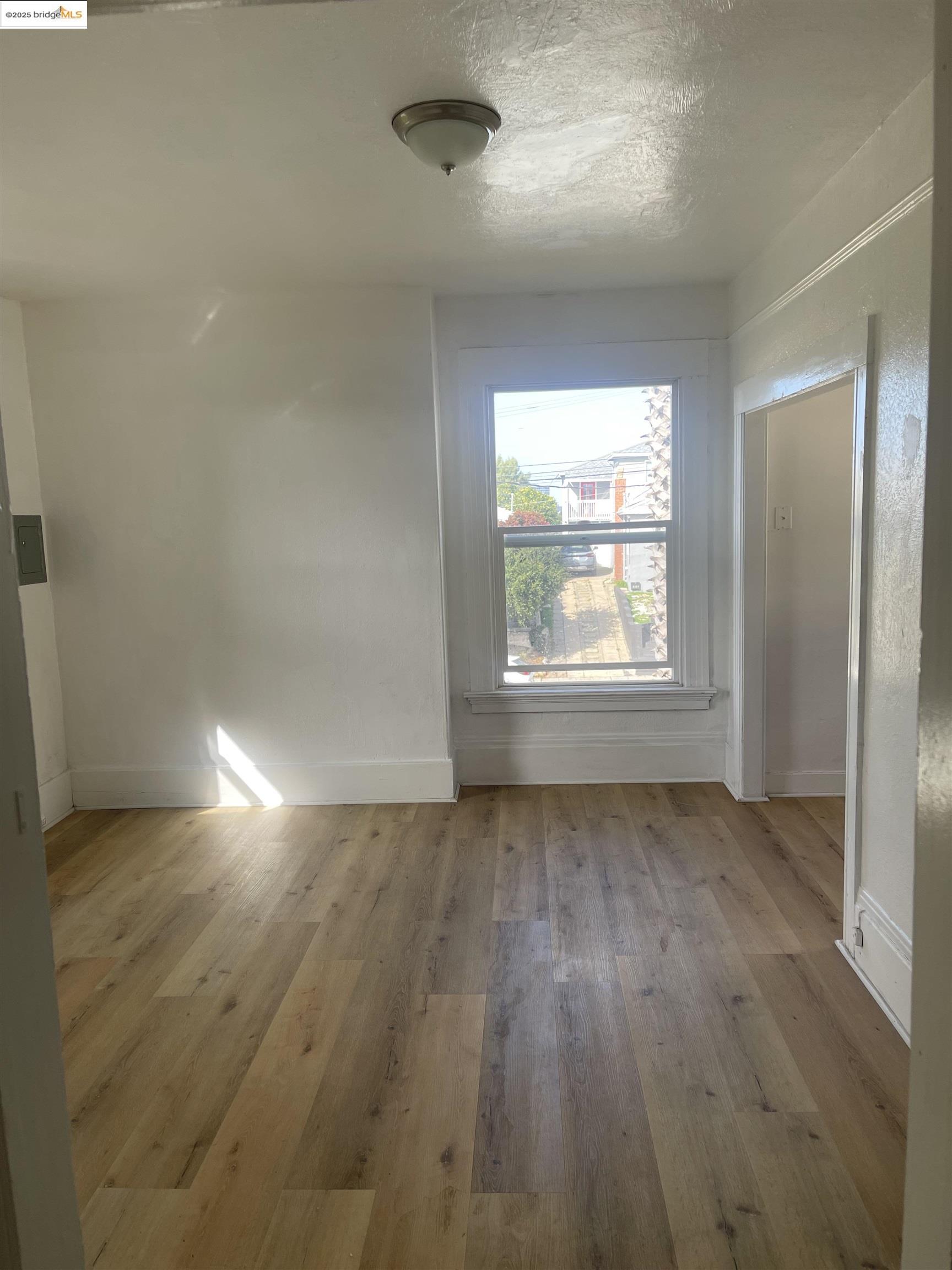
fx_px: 917
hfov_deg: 54.9
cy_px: 635
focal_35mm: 25
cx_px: 476
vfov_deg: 69.4
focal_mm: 5.1
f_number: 1.6
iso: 32
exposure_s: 1/224
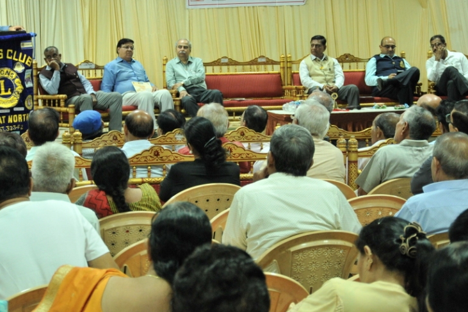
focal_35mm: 105
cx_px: 203
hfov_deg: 19.5
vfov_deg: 13.0
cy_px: 100
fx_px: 1365
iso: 1600
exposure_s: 1/30
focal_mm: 50
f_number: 5
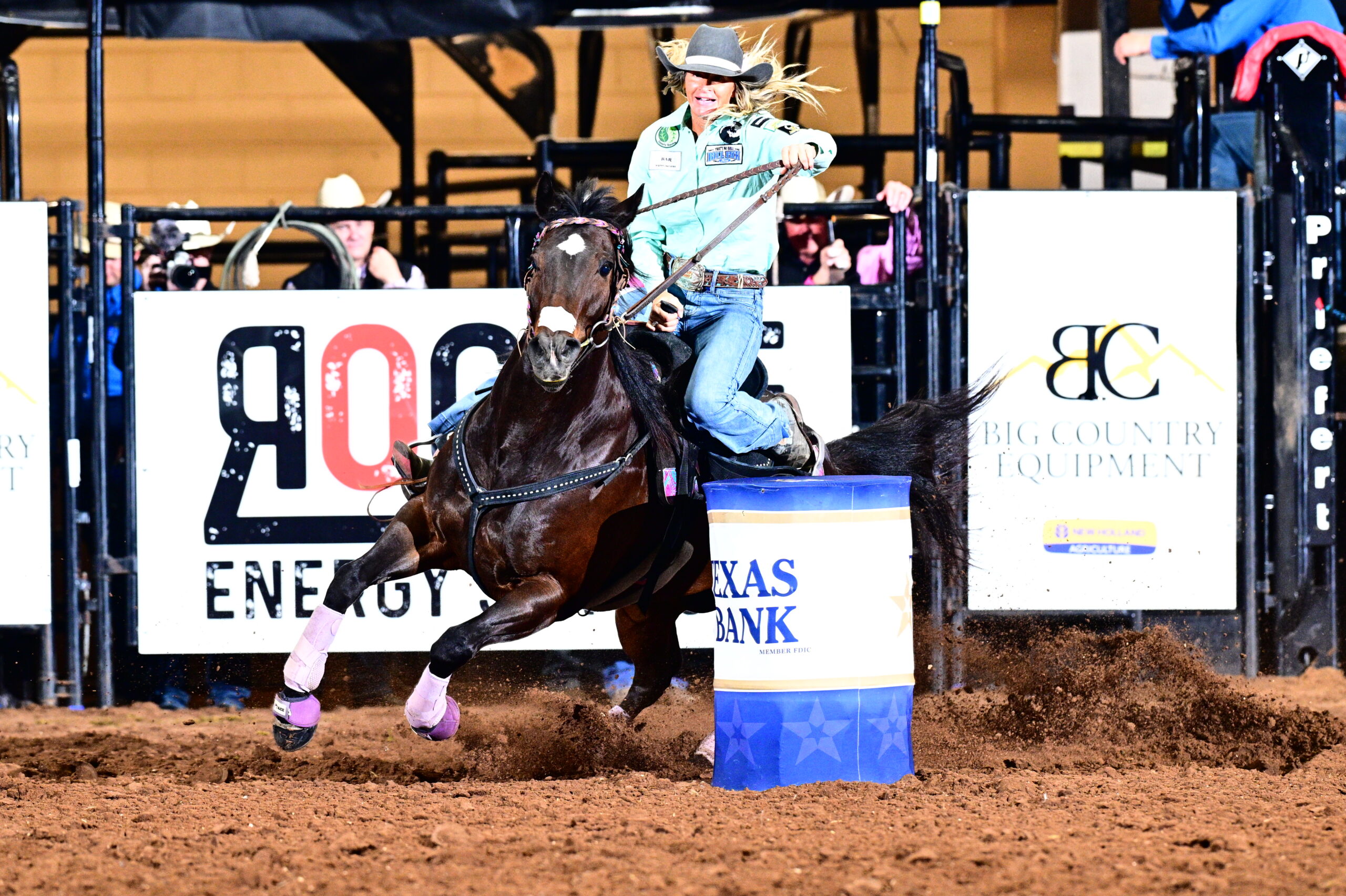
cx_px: 673
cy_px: 448
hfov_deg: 5.5
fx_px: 14016
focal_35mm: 375
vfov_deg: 3.7
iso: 2500
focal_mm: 250
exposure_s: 1/200
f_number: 4
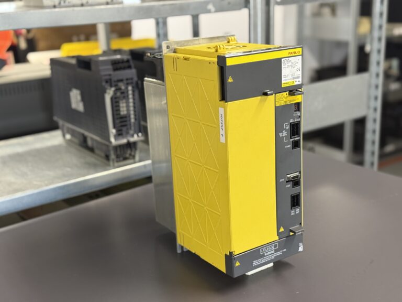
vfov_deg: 30.3
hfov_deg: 39.7
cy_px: 151
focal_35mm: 48
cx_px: 201
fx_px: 557
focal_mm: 6.76
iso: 200
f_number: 1.78
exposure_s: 1/50
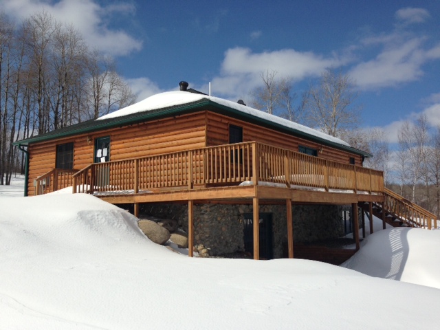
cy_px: 165
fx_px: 419
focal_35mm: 33
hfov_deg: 55.4
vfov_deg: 42.9
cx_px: 220
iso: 50
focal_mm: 4.13
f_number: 2.4
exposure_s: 1/4184
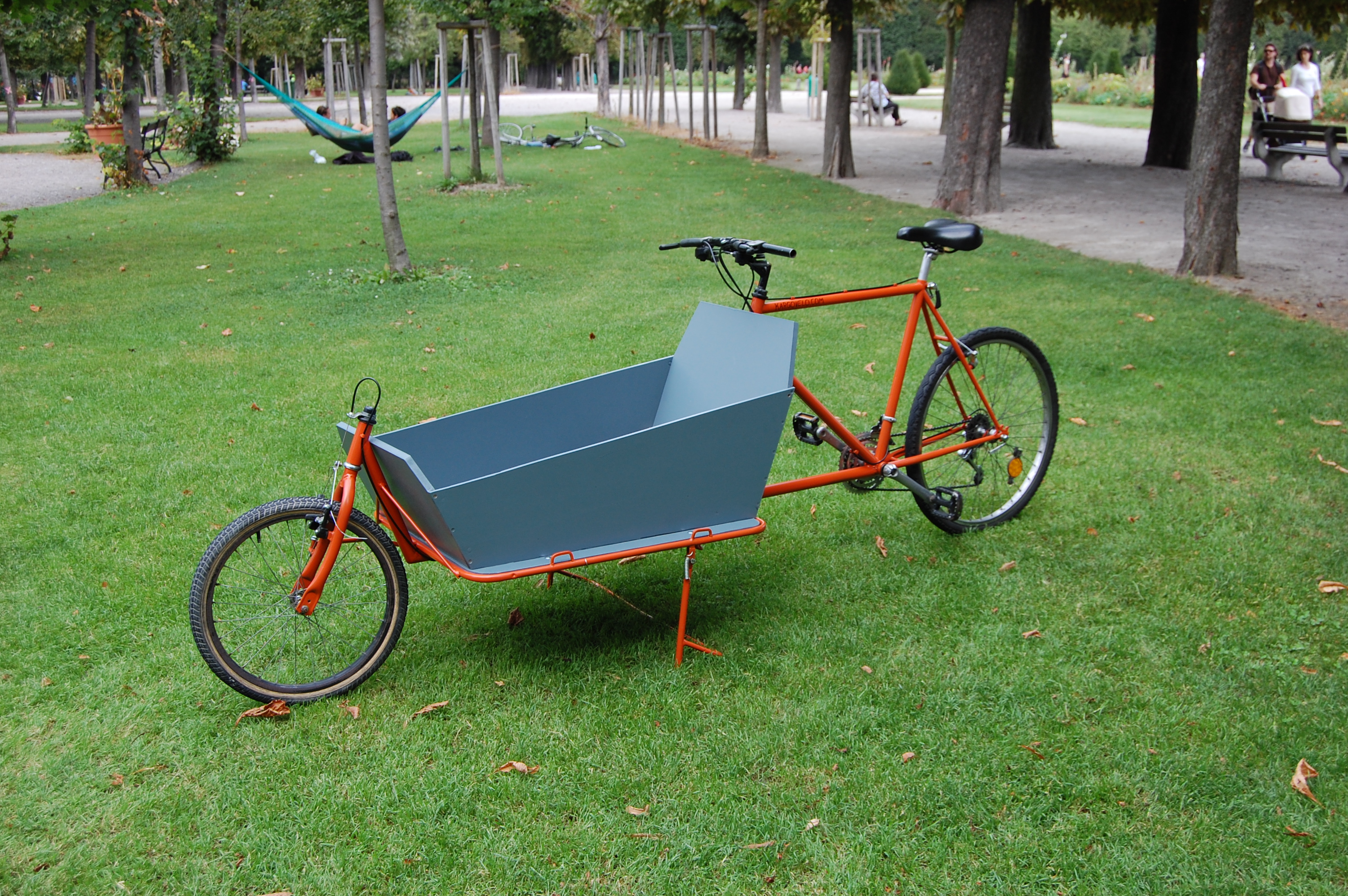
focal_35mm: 39
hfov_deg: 49.6
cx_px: 674
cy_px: 448
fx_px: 1459
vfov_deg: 34.1
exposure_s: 1/125
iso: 220
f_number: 5.6
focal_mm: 26
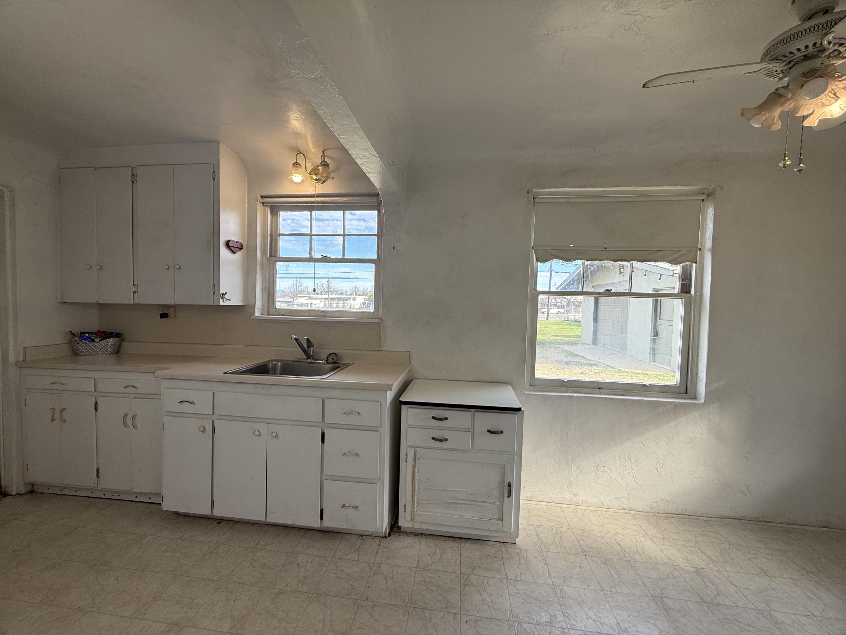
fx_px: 342
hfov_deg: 102.1
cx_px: 423
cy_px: 318
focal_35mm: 14
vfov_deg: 85.7
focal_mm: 2.22
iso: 64
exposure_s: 1/134
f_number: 2.2
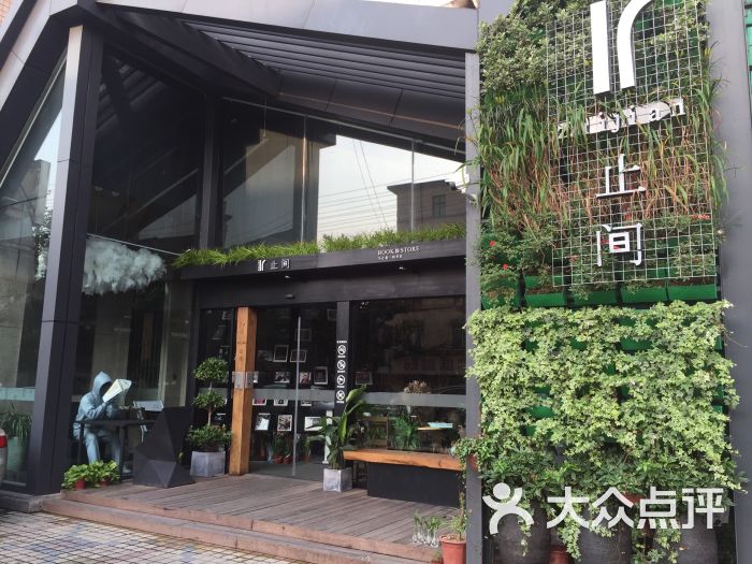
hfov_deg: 61.7
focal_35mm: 29
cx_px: 376
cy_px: 282
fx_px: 630
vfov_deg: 48.2
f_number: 2.2
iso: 32
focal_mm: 4.15
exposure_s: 1/196
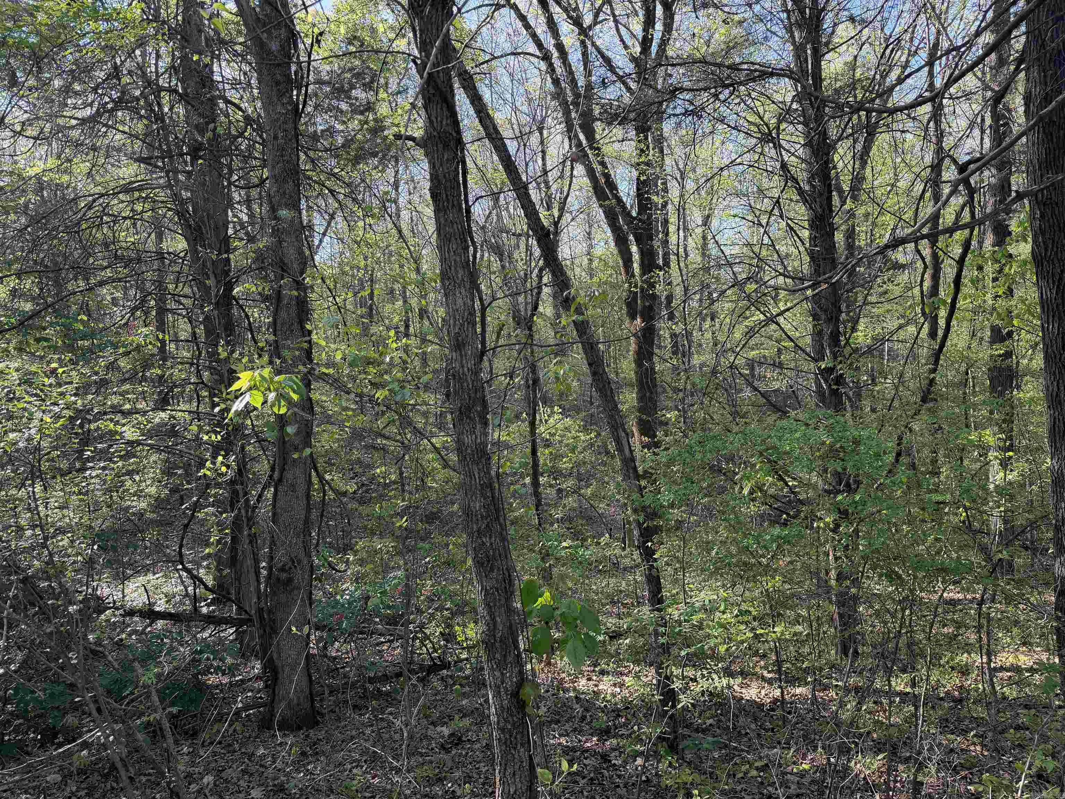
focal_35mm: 24
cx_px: 532
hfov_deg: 71.6
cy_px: 400
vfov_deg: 56.8
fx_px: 738
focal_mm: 6.76
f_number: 1.78
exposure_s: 1/248
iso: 80
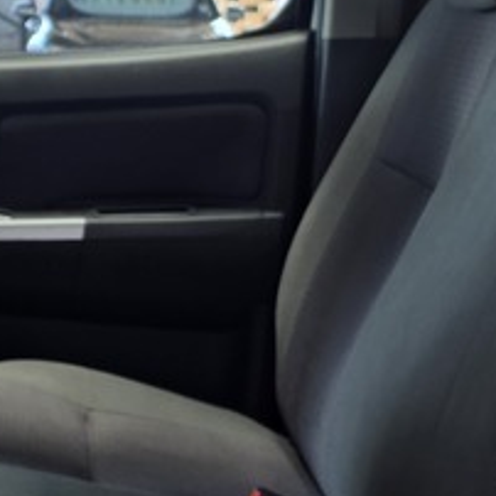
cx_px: 160
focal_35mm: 103
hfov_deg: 16.9
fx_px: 1670
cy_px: 314
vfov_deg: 16.9
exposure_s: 1/180
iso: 64
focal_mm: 6.25
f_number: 1.7
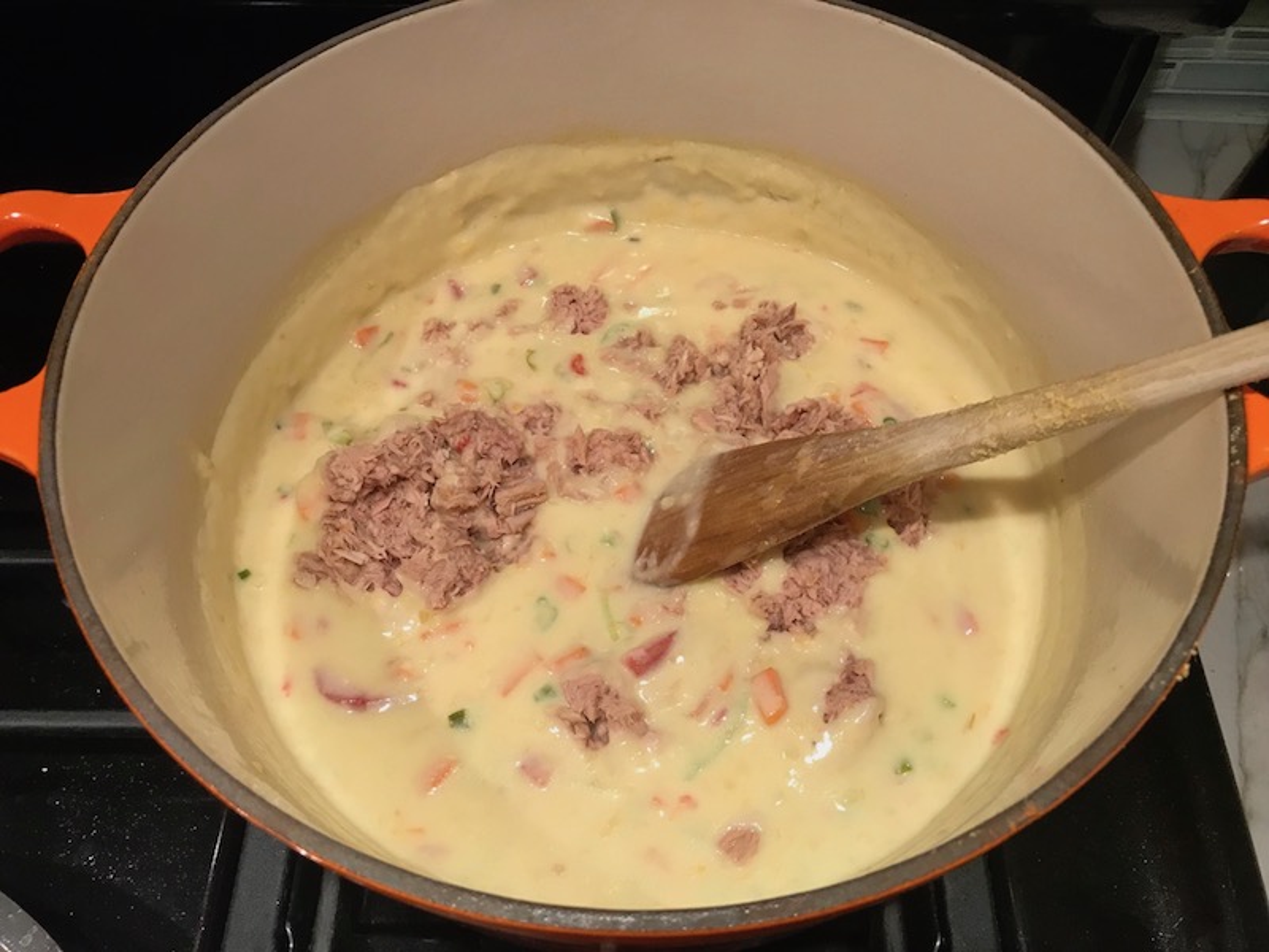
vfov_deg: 49.7
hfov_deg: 63.4
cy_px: 476
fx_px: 1026
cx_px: 634
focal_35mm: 28
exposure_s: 1/30
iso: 32
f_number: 1.8
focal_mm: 3.99
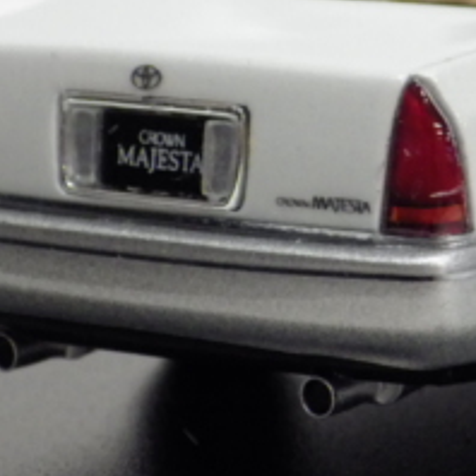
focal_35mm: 248
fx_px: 3858
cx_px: 615
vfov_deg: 7.1
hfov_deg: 7.0
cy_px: 115
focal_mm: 15.6
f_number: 4.4
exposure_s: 1/60
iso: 640
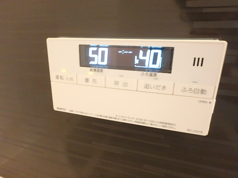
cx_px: 119
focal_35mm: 21
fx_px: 144
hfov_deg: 79.0
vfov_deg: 63.4
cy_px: 89
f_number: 3.5
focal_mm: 3.7
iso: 800
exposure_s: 1/10
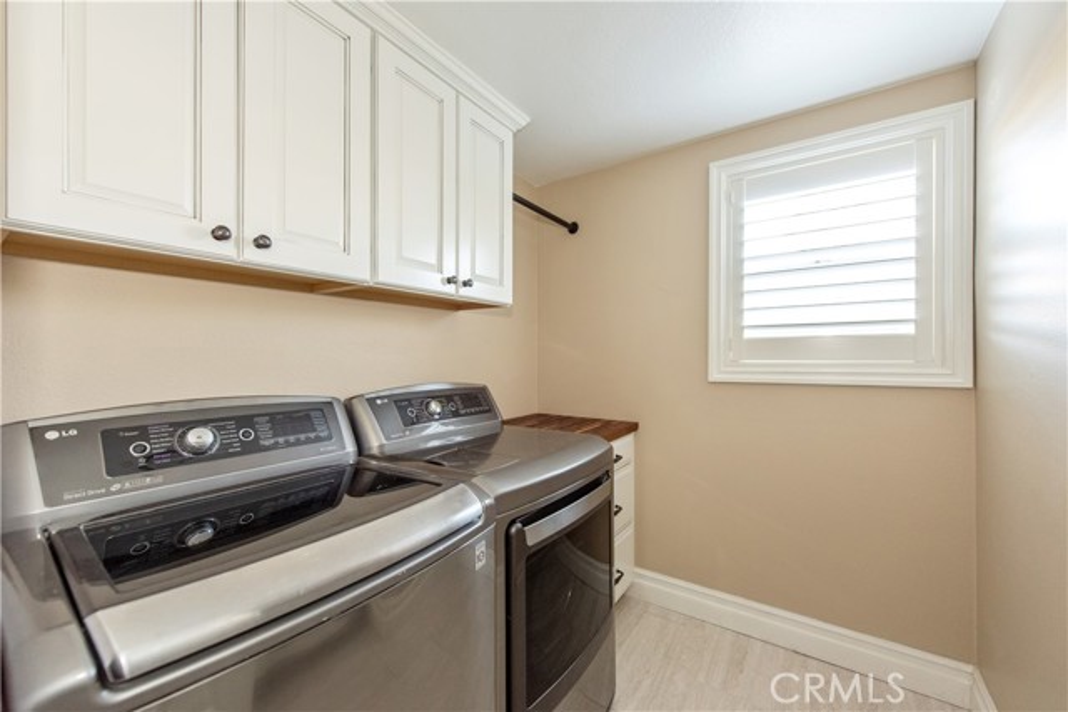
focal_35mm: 14
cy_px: 356
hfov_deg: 104.2
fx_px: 415
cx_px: 534
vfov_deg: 81.2
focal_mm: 14
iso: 800
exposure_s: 1/60
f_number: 4
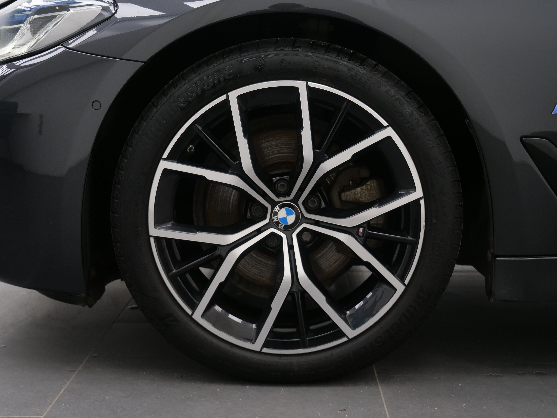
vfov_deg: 27.0
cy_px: 209
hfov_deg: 35.5
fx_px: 869
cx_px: 278
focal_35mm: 54
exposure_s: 1/250
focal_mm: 27
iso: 800
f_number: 3.6
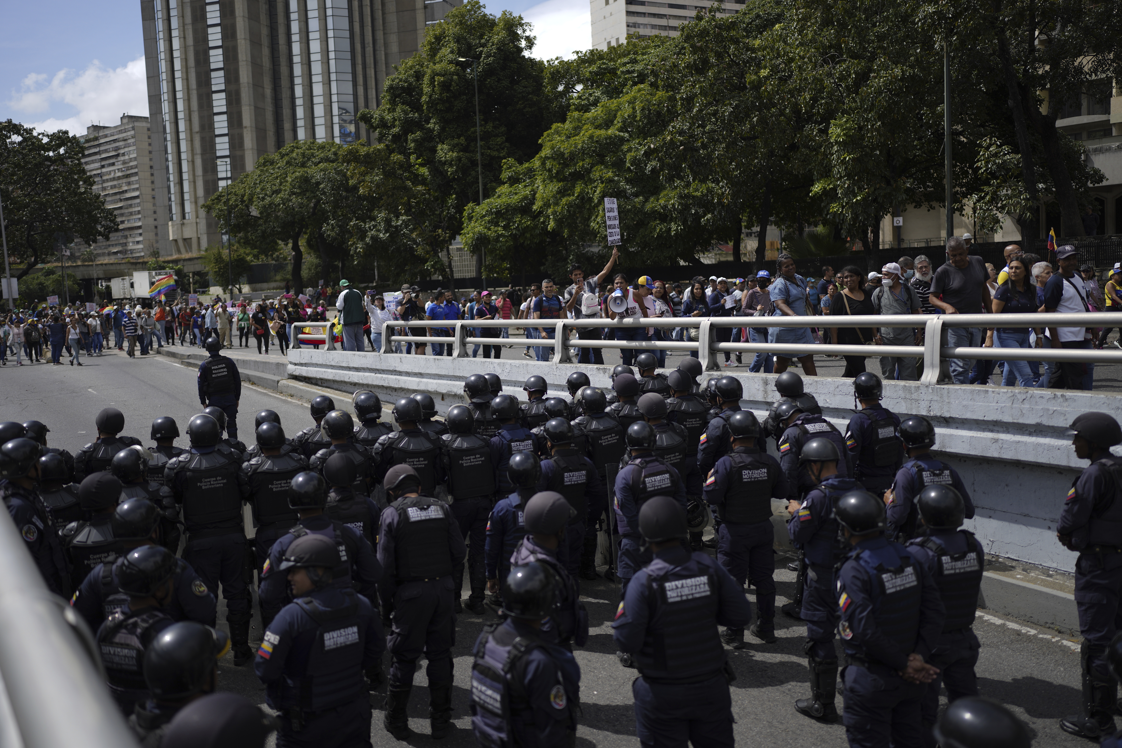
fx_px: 1091
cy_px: 374
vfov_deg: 37.9
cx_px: 561
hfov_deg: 54.4
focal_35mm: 35
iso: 80
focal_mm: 35
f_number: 1.4
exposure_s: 1/6400
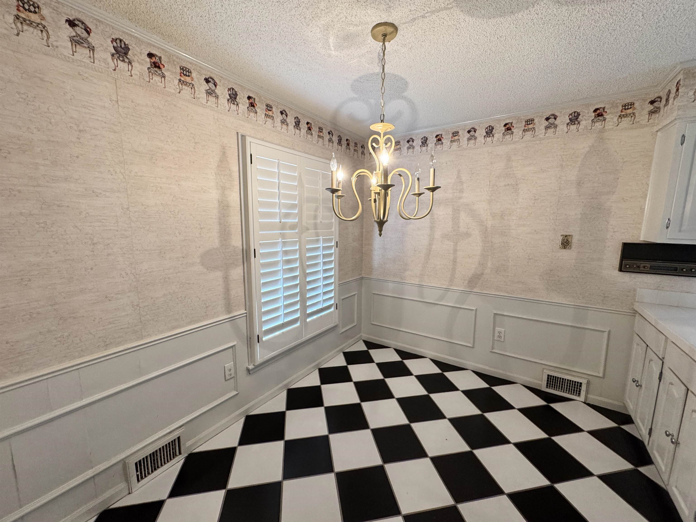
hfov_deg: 102.1
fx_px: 281
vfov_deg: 85.7
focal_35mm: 14
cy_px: 261
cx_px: 348
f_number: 2.2
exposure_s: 1/120
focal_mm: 2.22
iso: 250
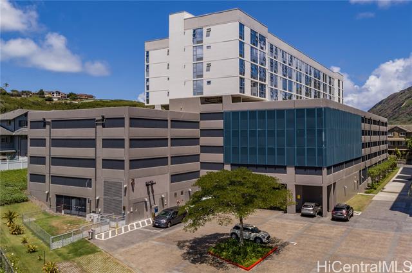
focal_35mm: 24
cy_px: 136
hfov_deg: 73.8
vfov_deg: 53.0
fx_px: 274
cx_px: 206
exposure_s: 1/80
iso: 100
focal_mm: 16
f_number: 16
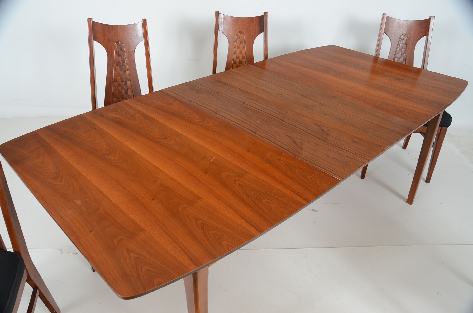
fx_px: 354
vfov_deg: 47.7
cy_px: 156
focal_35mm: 27
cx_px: 236
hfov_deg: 67.5
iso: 160
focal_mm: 18
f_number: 6.3
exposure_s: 1/60
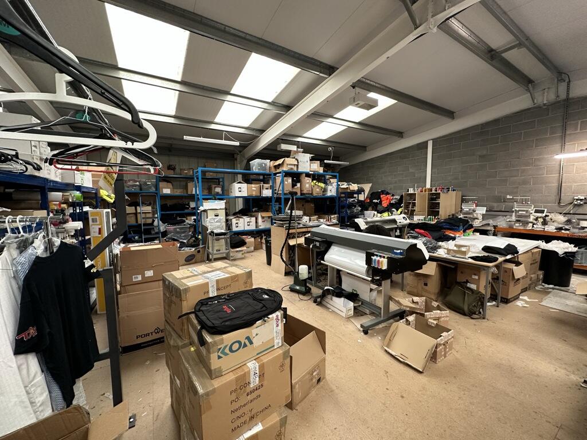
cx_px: 294
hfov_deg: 102.1
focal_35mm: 14
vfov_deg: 85.7
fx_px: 237
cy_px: 220
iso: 200
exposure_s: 1/50
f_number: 2.2
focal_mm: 2.22
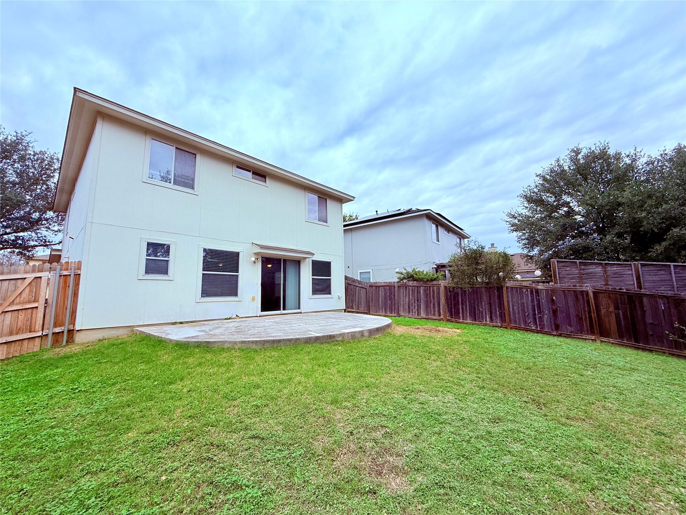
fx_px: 277
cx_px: 343
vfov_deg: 85.7
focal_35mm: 14
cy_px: 258
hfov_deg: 102.1
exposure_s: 1/1235
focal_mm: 2.22
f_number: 2.2
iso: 50
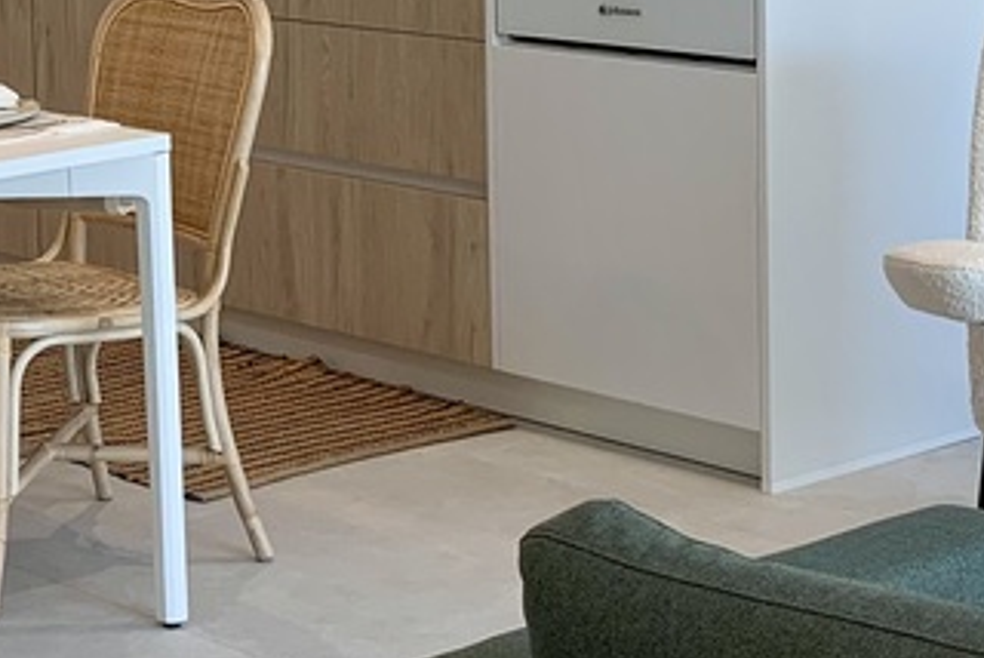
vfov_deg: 12.5
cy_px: -12
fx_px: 2955
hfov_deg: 18.5
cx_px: 31
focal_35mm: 108
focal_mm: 4.25
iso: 32
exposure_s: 1/100
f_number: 1.8
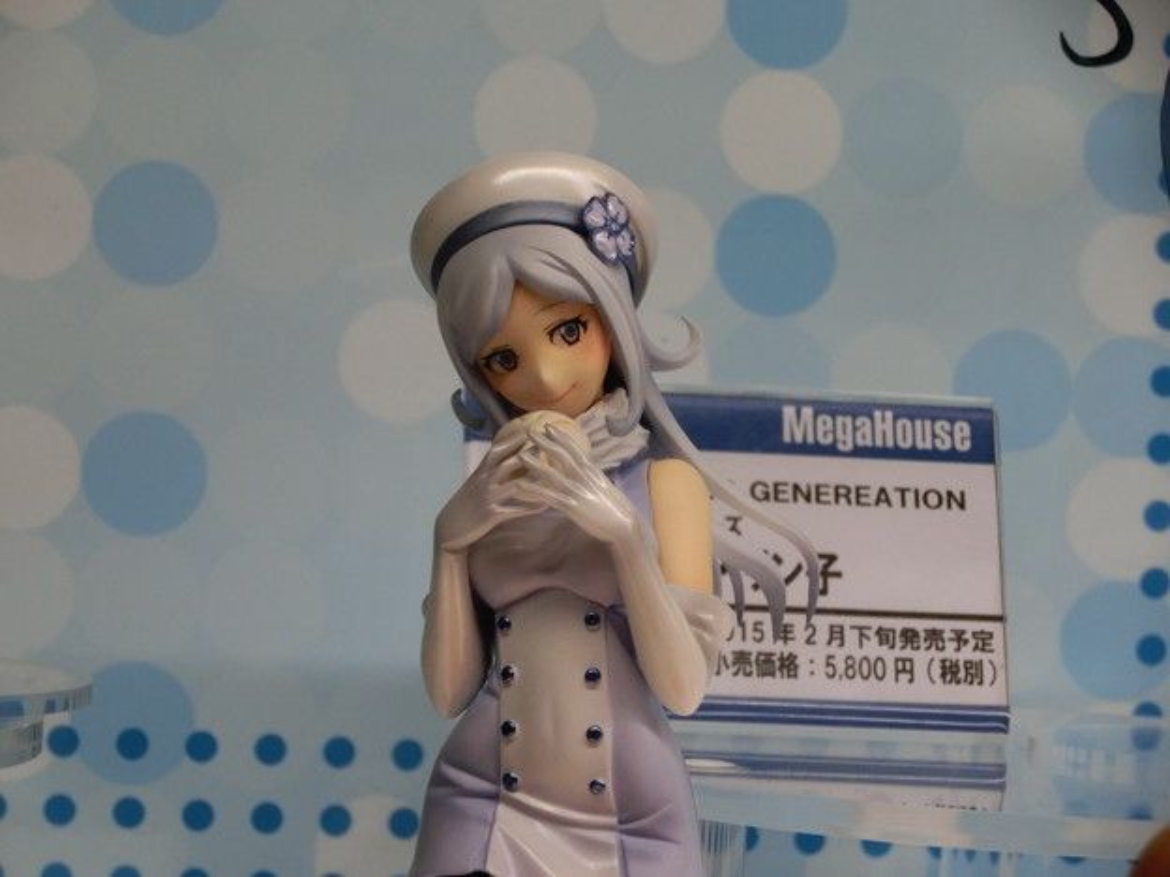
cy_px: 438
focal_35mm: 123
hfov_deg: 16.0
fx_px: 4157
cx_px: 585
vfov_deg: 12.0
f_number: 5.5
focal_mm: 21.79
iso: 250
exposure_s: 1/125
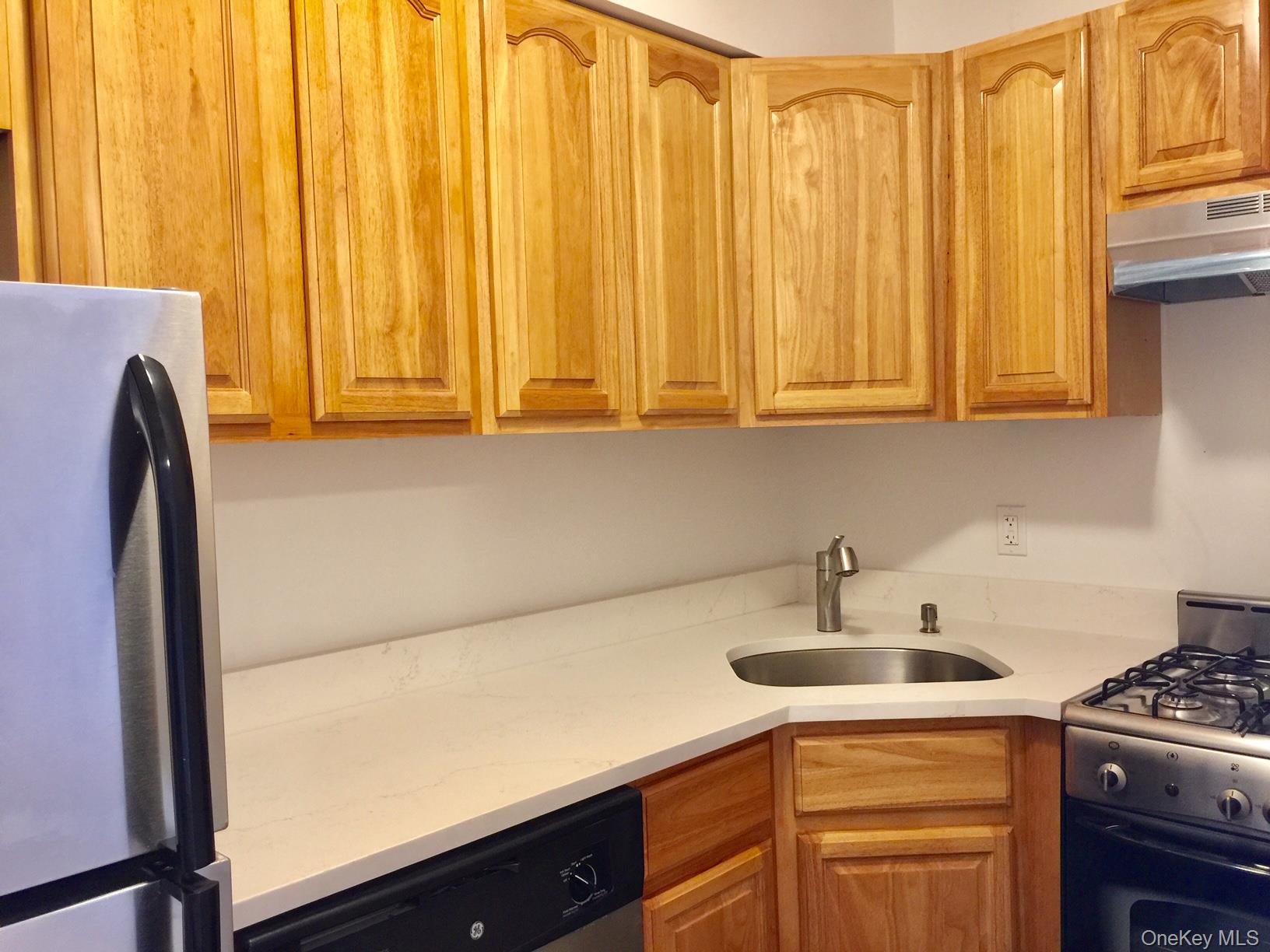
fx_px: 1064
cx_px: 635
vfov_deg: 48.2
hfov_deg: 61.7
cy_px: 476
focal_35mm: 29
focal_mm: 4.15
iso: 64
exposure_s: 1/15
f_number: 2.2
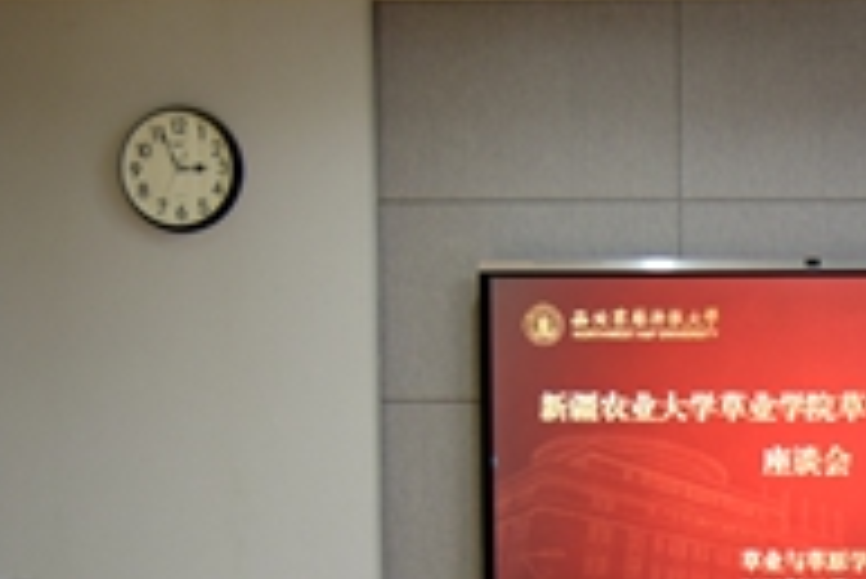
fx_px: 2841
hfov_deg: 16.5
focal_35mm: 118
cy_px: 826
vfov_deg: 11.2
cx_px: 1081
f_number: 4
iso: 800
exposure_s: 1/60
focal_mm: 38
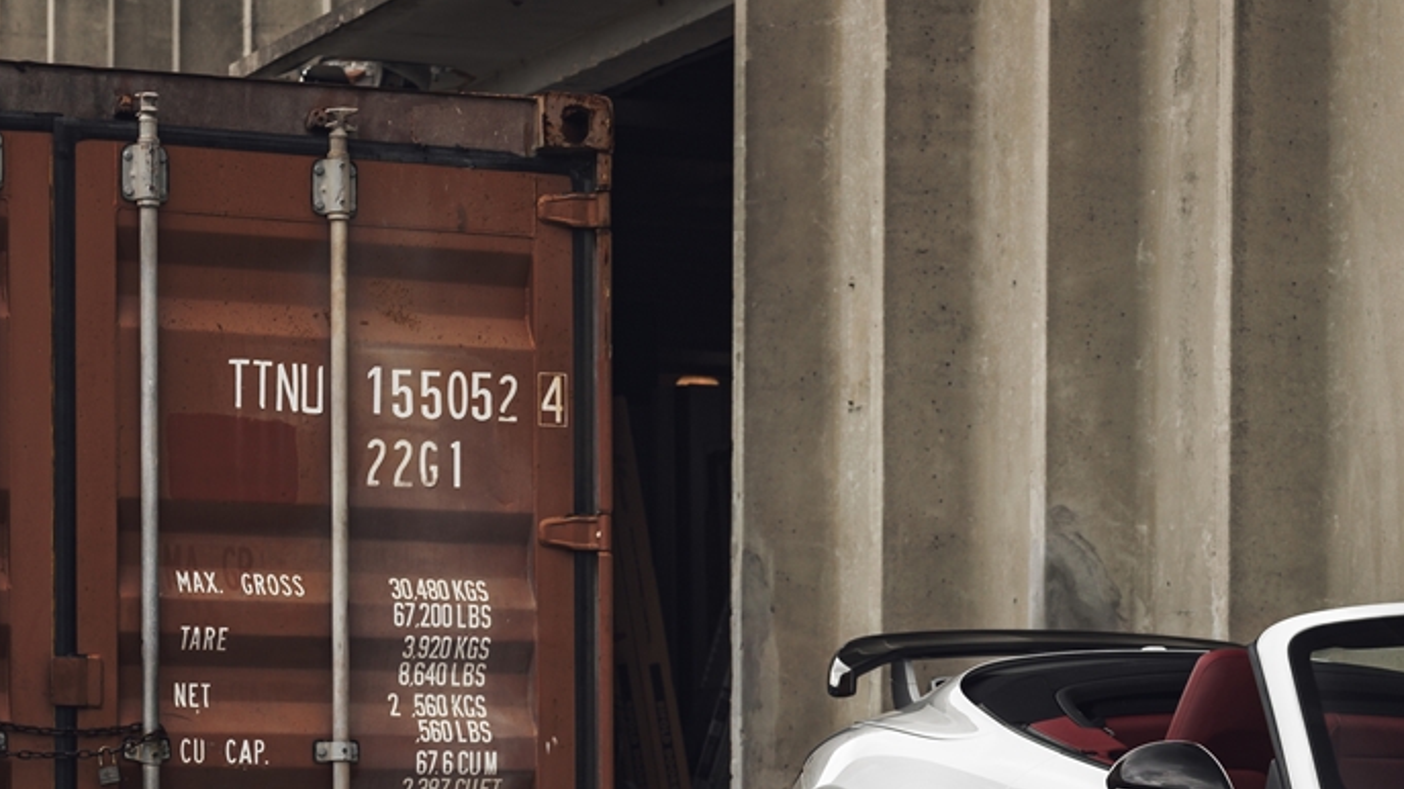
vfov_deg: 9.5
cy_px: 888
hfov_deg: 17.0
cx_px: 983
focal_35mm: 126
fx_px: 4690
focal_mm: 43
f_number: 4.5
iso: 100
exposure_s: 1/100
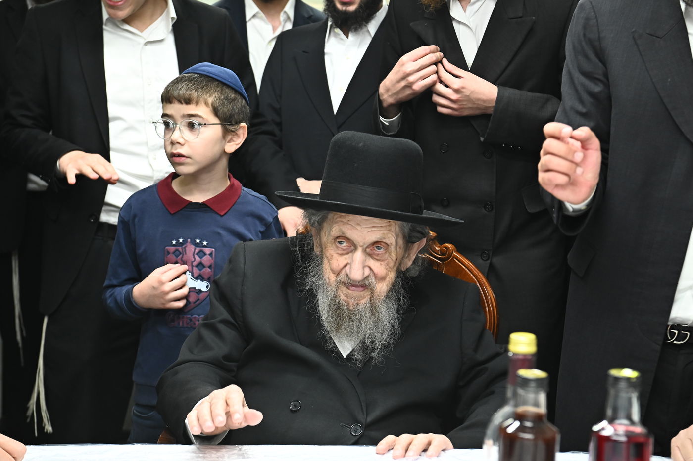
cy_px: 230
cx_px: 346
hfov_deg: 28.9
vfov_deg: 19.4
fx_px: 1347
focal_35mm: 70
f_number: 5.6
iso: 2500
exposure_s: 1/160
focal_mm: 70
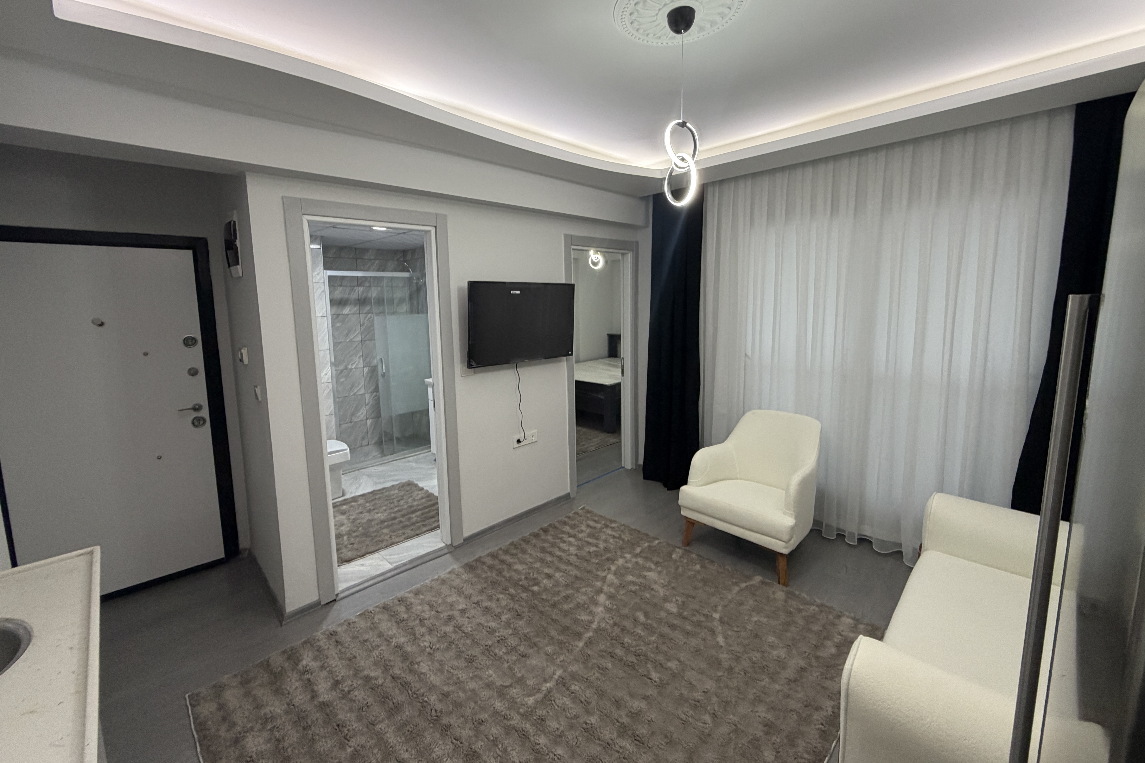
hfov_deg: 100.4
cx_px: 557
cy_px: 356
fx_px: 477
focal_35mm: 15
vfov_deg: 77.2
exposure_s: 1/100
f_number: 2.2
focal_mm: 2.22
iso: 250
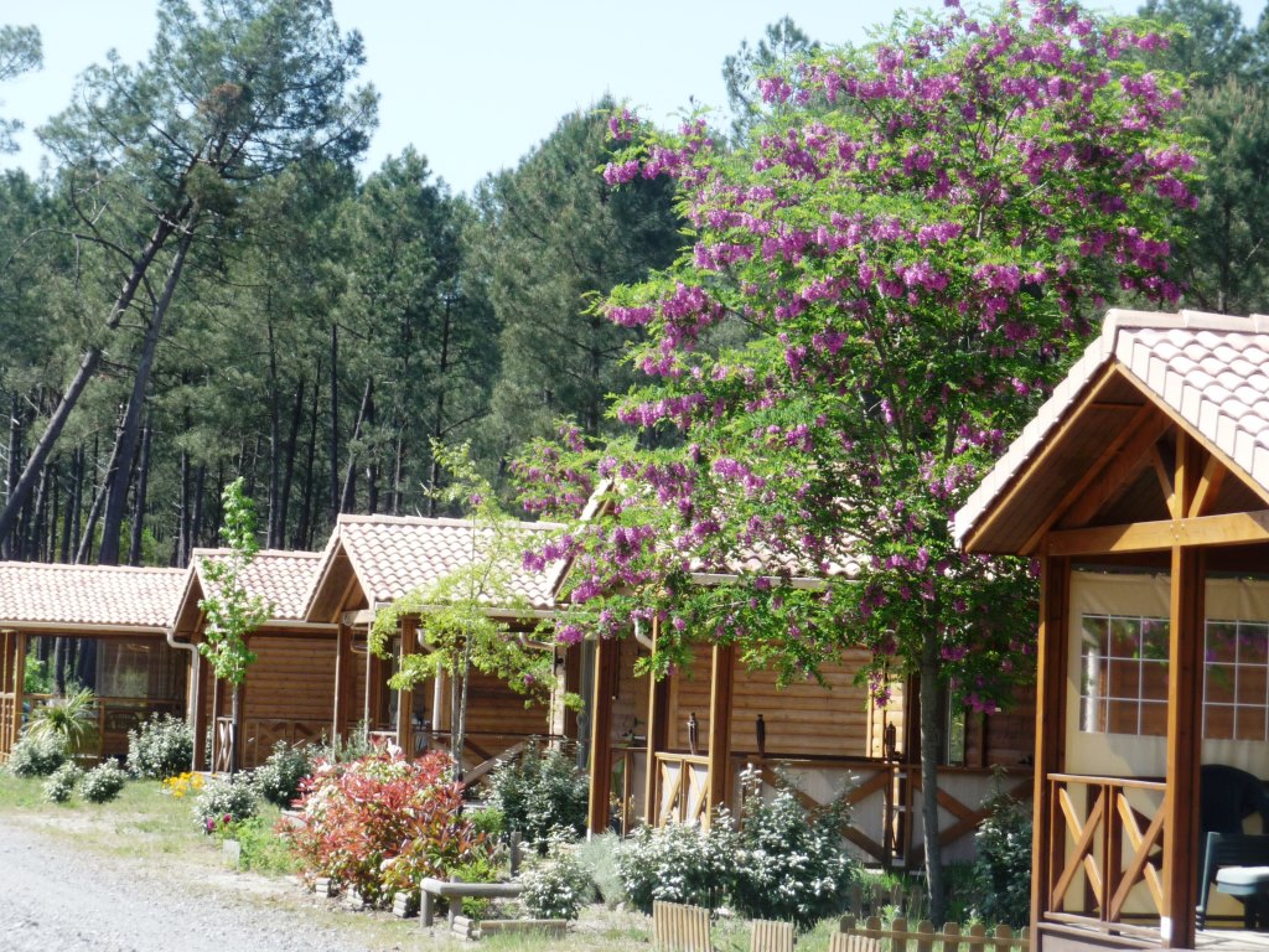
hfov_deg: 14.0
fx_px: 5169
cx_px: 634
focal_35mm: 141
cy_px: 476
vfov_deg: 10.5
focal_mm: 24.1
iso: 100
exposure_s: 1/320
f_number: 4.8
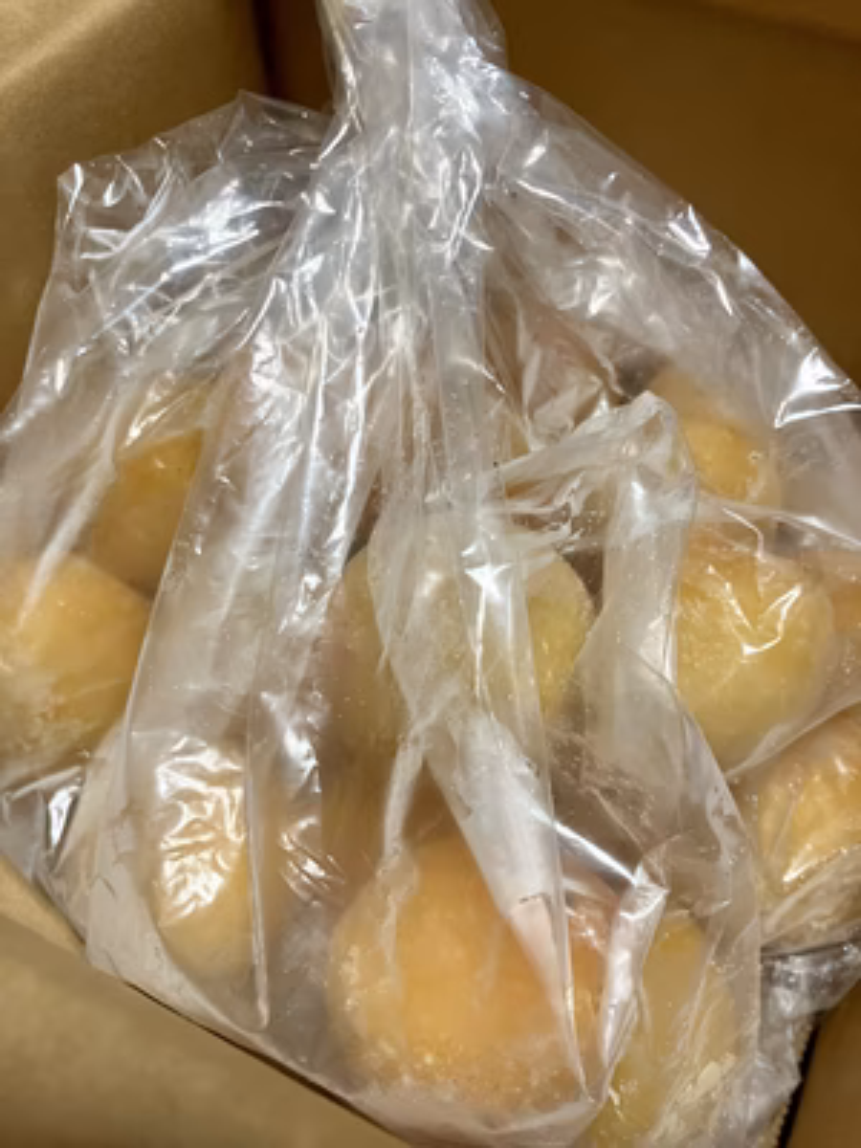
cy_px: 574
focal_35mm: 28
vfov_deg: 63.4
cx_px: 430
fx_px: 929
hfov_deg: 49.7
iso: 100
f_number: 1.8
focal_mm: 3.99
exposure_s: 1/50
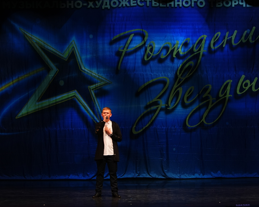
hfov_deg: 16.2
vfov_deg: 13.0
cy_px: 103
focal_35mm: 119
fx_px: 912
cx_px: 140
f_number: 4.5
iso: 1600
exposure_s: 1/400
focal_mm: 70
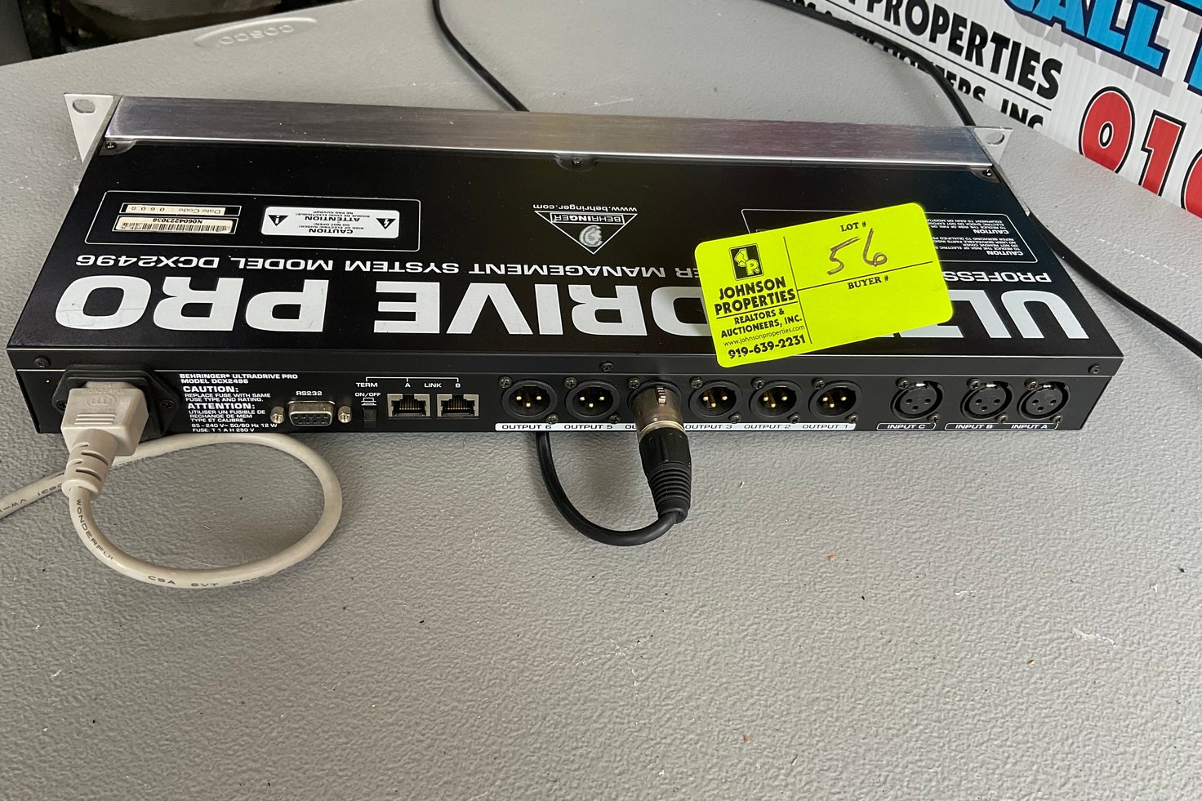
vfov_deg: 42.3
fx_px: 1035
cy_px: 419
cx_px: 604
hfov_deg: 60.3
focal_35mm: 31
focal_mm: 3
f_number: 1.8
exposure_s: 1/120
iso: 40
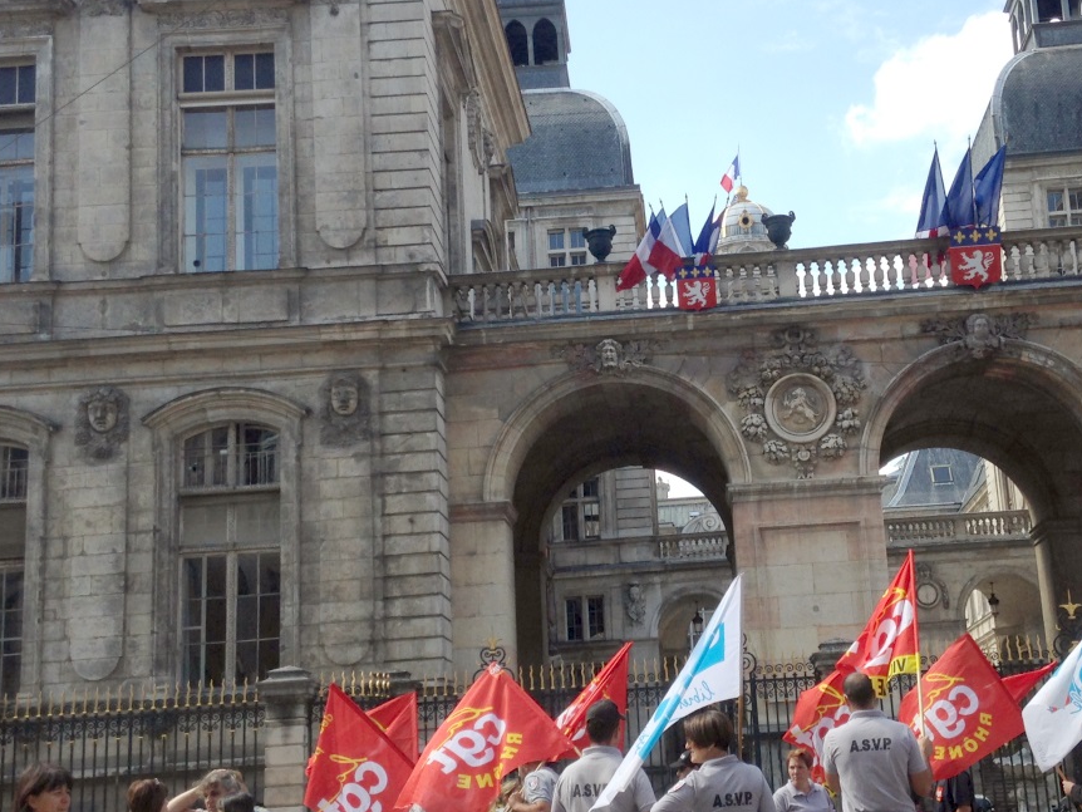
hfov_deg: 38.6
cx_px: 677
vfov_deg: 29.6
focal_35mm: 49
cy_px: 471
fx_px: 1532
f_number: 2.4
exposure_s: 1/821
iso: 50
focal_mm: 4.12
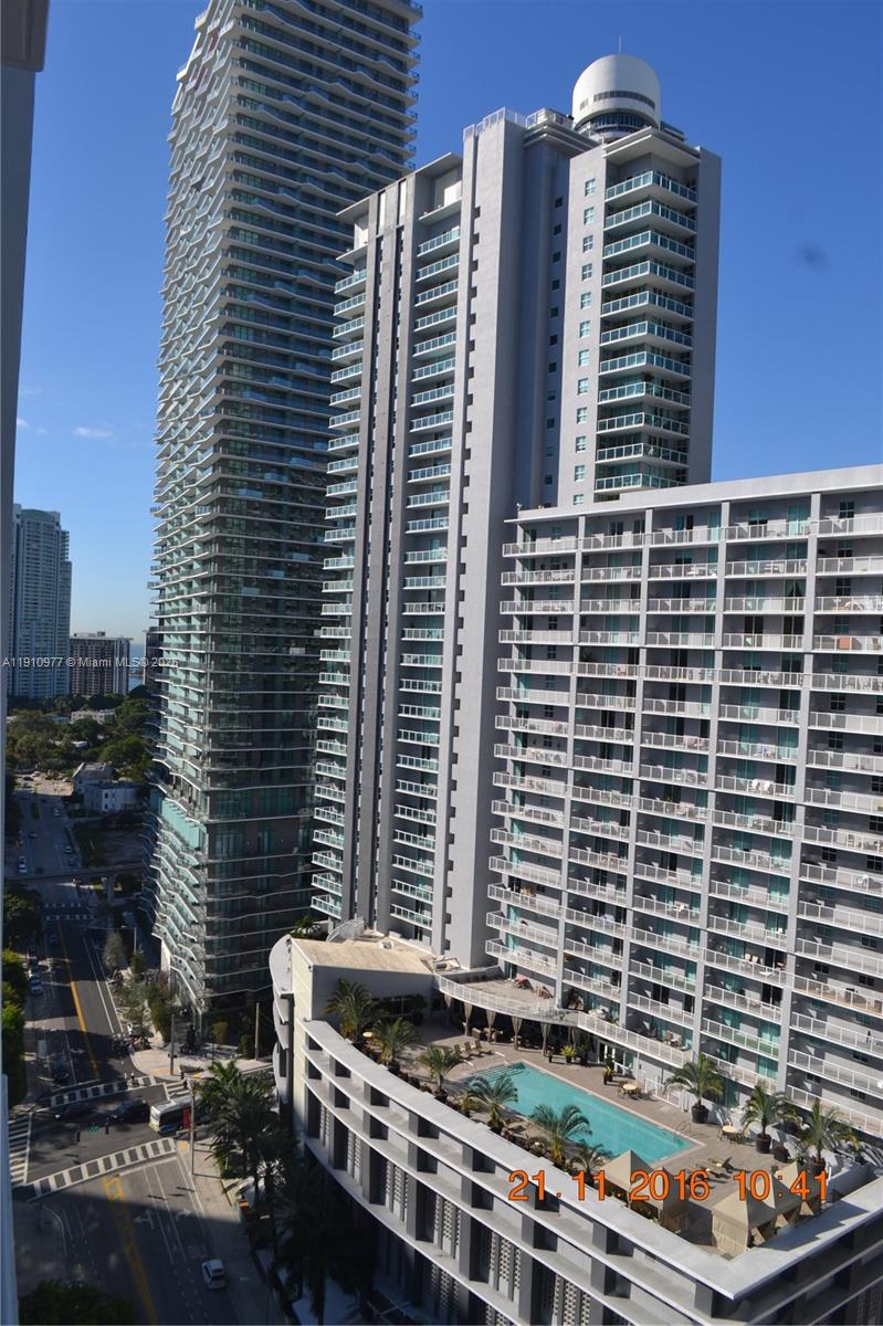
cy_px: 663
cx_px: 442
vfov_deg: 67.4
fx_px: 994
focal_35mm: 27
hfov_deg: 47.9
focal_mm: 18
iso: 100
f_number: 9
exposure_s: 1/320
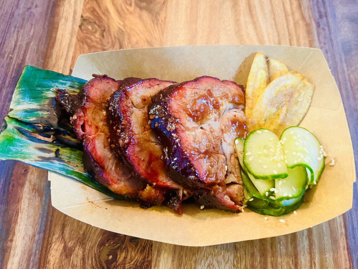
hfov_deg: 36.2
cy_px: 136
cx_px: 177
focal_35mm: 53
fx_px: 548
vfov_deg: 27.5
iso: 16
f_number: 2.4
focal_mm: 6
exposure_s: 1/444
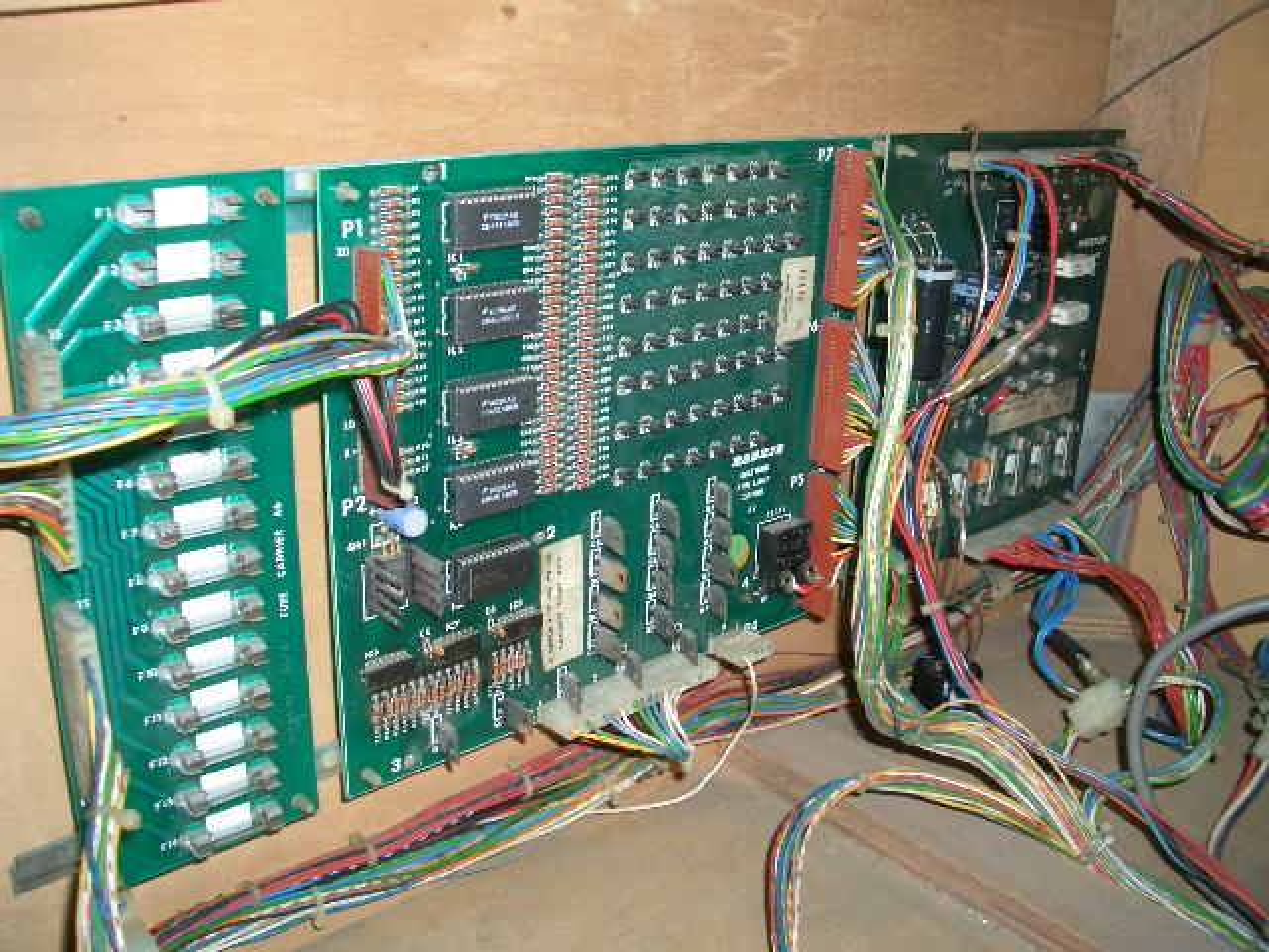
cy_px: 476
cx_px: 634
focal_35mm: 35
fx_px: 1283
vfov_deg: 40.7
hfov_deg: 52.6
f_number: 4.3
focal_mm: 5.8
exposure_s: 1/60
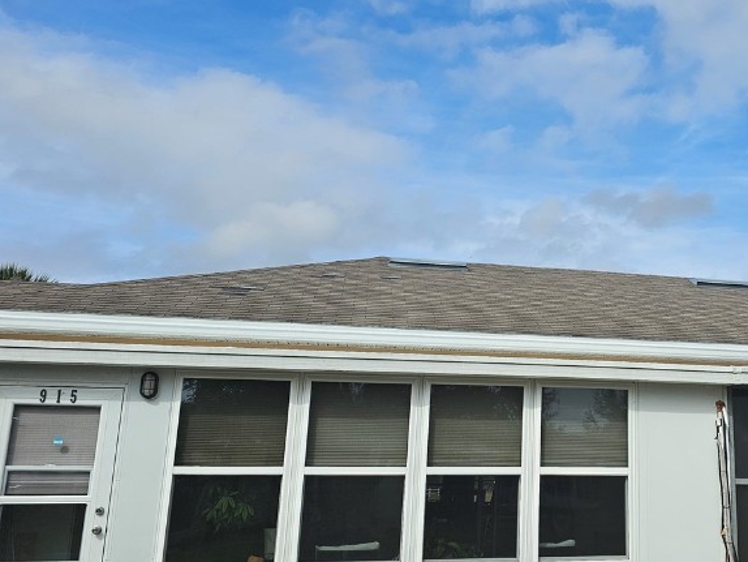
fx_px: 886
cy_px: 269
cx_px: 579
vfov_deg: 35.2
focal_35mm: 41
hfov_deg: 44.0
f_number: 1.7
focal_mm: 6.3
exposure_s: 1/1920
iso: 10
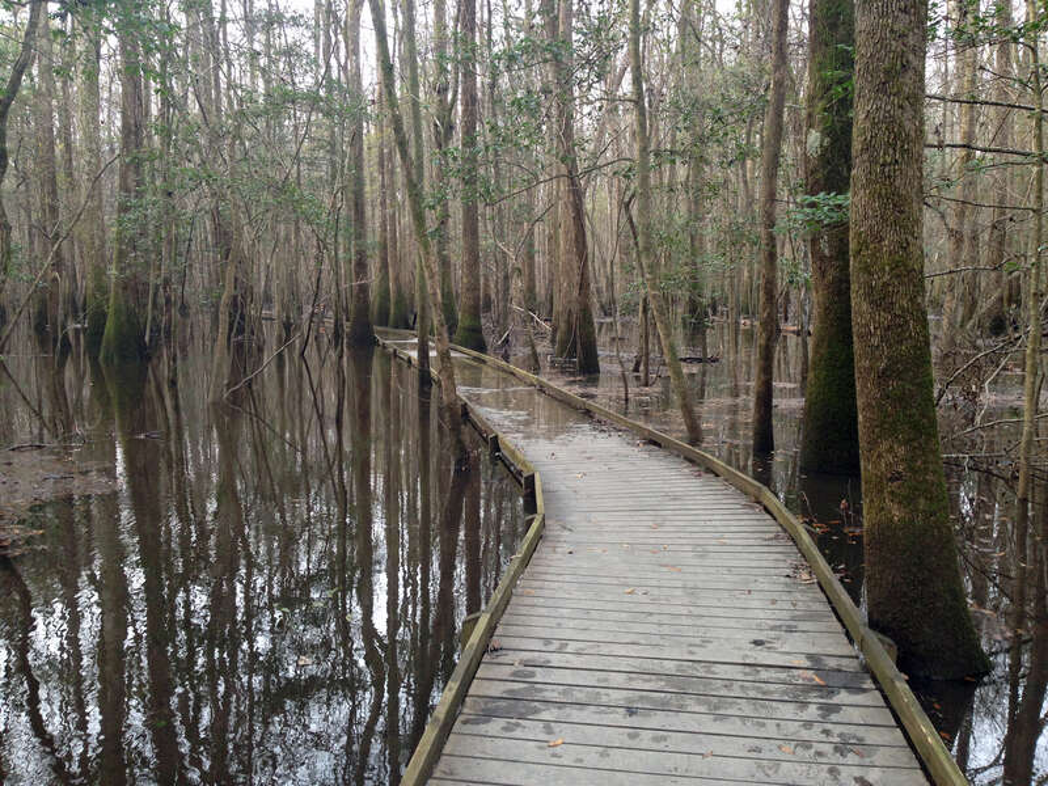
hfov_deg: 55.4
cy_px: 393
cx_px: 524
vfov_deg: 42.9
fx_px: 999
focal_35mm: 33
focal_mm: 4.12
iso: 64
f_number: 2.4
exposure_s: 1/60
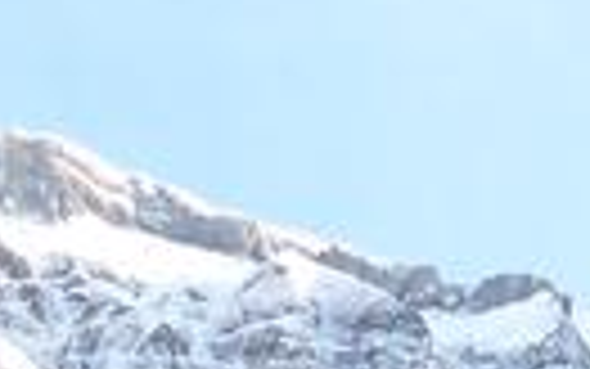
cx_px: 676
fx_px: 2606
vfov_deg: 7.3
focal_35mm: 162
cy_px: 1030
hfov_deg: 12.7
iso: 160
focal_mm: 4.5
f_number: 4
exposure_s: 1/200
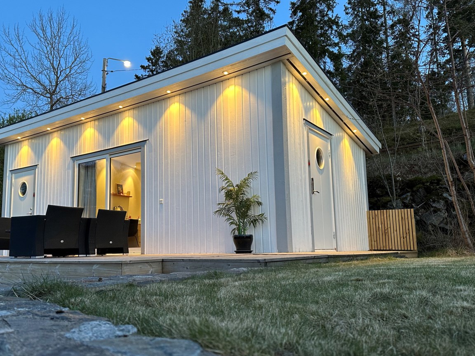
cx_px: 211
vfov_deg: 46.8
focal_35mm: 30
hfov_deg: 59.8
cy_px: 190
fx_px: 412
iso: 200
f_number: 1.78
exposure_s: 1/50
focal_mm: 6.86
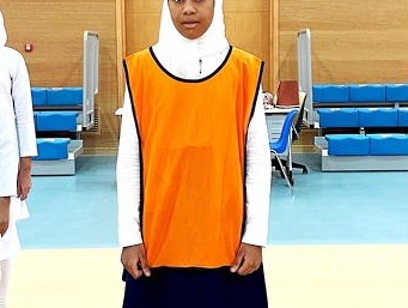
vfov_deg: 24.1
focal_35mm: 61
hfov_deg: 31.6
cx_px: 215
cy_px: 181
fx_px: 720
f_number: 1.6
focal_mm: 5.1
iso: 200
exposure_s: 1/50
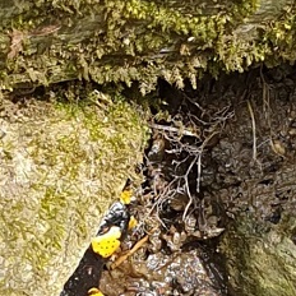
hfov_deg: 24.7
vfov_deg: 24.5
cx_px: -10
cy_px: 318
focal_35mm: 66
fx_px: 639
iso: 80
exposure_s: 1/100
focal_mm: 4.3
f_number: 2.4
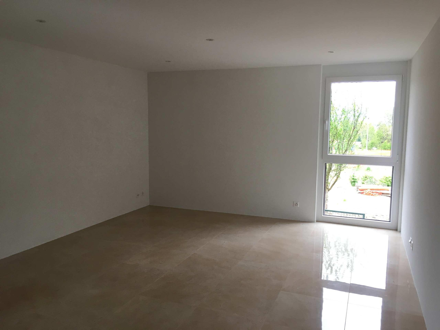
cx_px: 220
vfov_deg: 48.2
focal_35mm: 29
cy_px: 165
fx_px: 369
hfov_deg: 61.7
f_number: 2.2
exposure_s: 1/33
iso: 50
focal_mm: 4.15
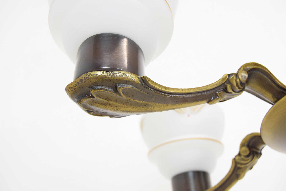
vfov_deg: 29.0
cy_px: 96
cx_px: 143
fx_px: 370
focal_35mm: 46
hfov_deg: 42.3
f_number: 5.6
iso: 1600
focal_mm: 31
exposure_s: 1/125
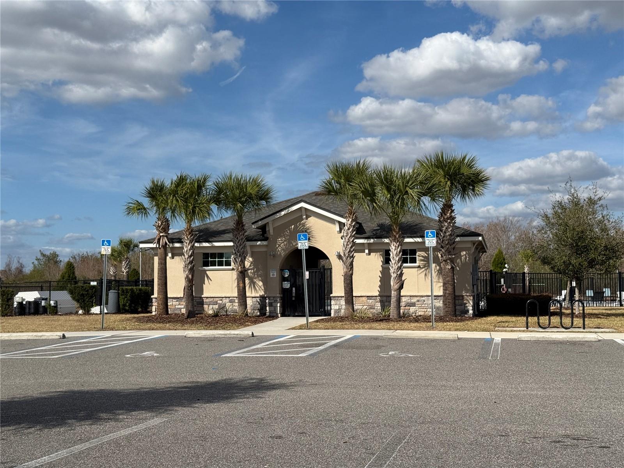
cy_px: 234
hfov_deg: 39.7
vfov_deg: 30.3
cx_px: 312
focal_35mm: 48
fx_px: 865
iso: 80
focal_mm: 6.76
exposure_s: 1/9901
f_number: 1.78
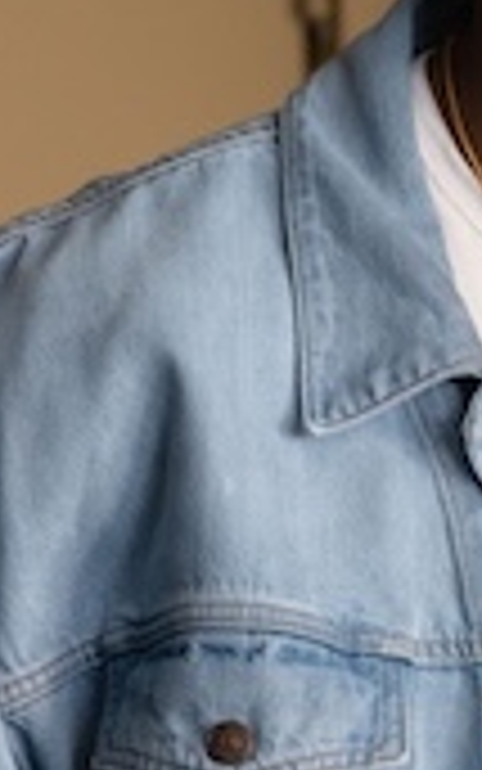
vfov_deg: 6.3
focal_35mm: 333
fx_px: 6993
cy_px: 561
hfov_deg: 3.9
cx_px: 473
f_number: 4
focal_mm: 70
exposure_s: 1/100
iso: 2500
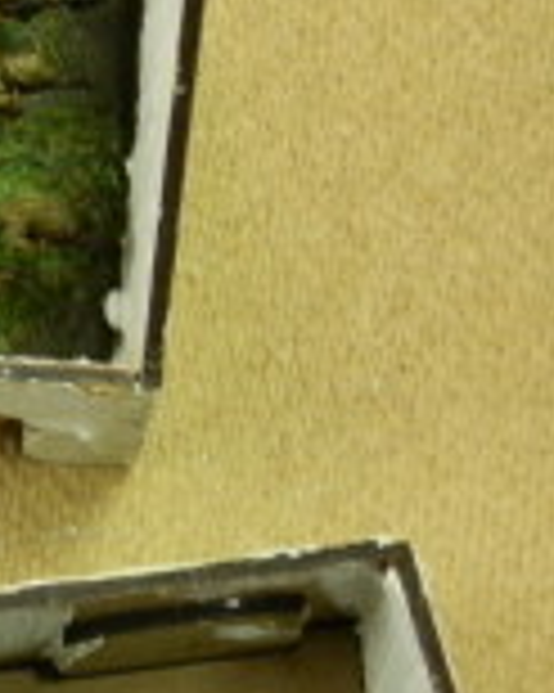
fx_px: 4247
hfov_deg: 7.3
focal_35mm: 207
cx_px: -392
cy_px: 567
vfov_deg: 9.3
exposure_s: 1/8
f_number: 3.7
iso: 250
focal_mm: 10.99
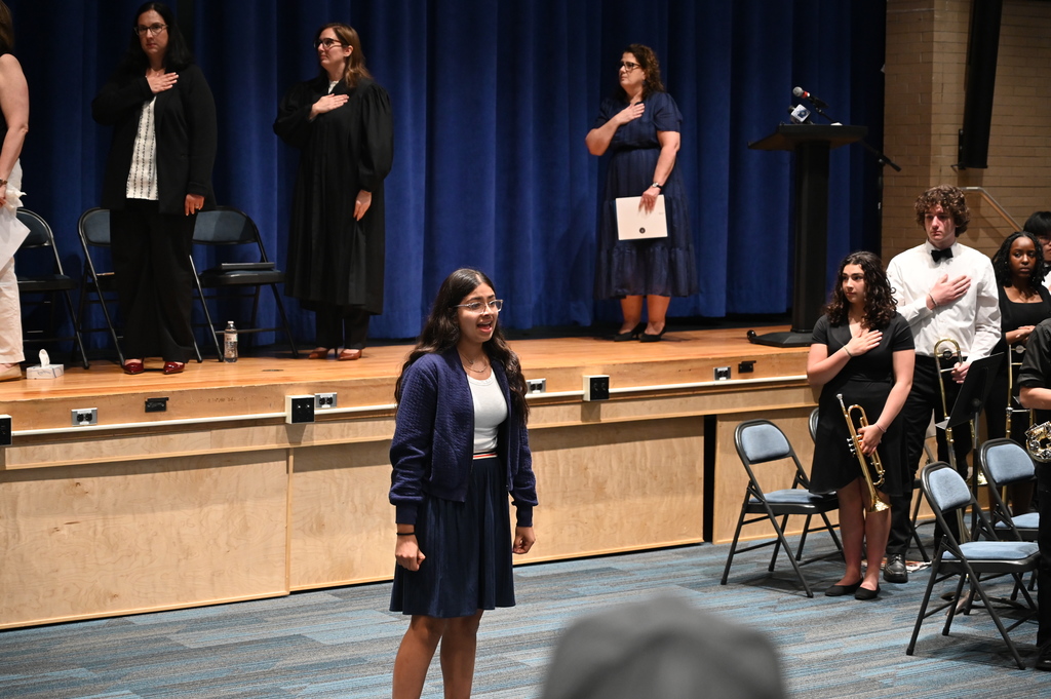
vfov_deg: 19.4
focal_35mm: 70
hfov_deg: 28.9
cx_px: 526
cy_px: 350
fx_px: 2042
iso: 3200
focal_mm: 70
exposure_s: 1/100
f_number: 4
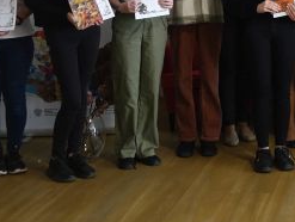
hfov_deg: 19.3
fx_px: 828
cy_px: -9
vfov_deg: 15.0
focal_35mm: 97
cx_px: 336
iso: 800
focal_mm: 14.24
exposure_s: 1/40
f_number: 2.8
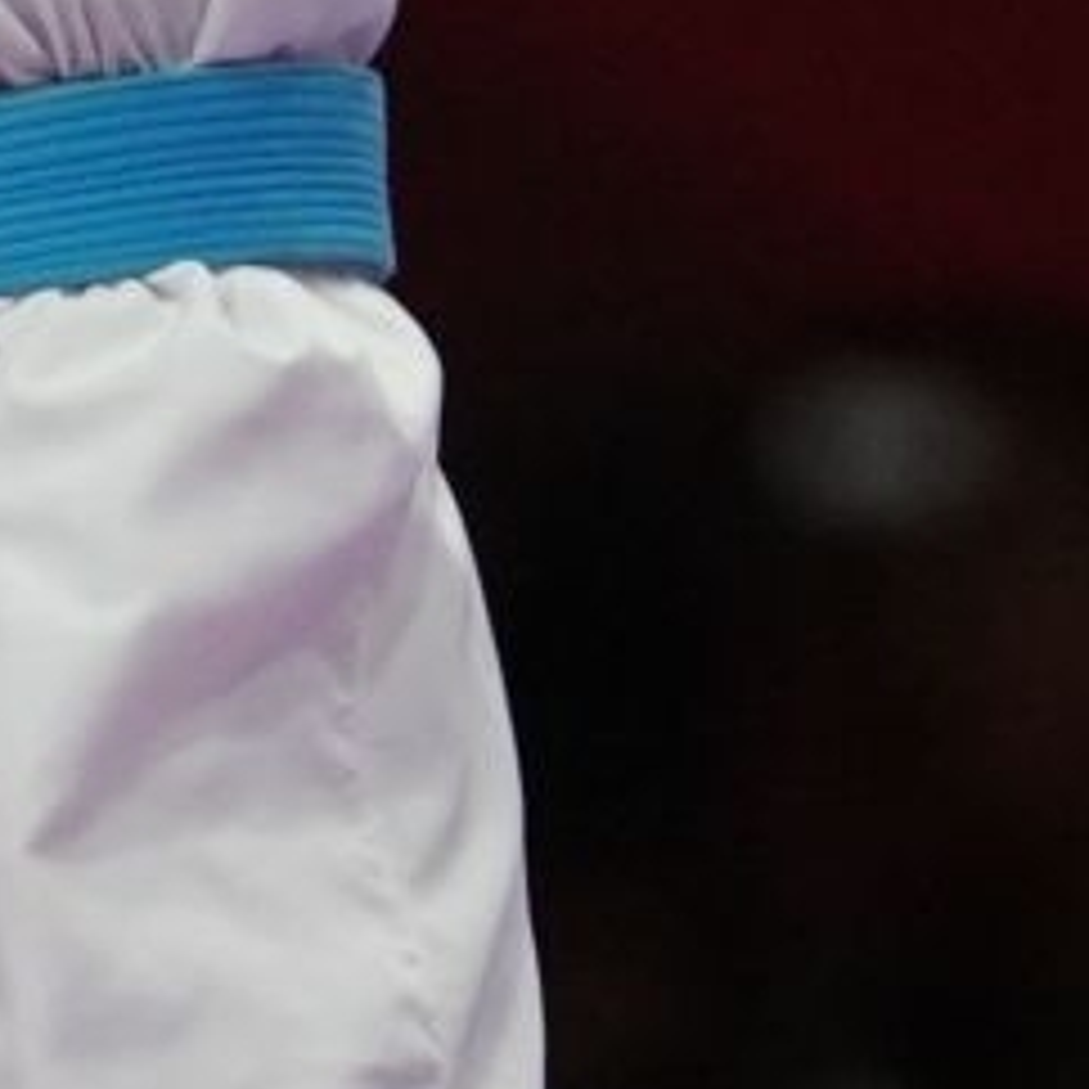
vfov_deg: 0.7
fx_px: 84069
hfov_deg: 0.7
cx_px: -760
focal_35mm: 2362
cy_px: -994
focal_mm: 249
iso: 2500
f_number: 4
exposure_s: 1/1000
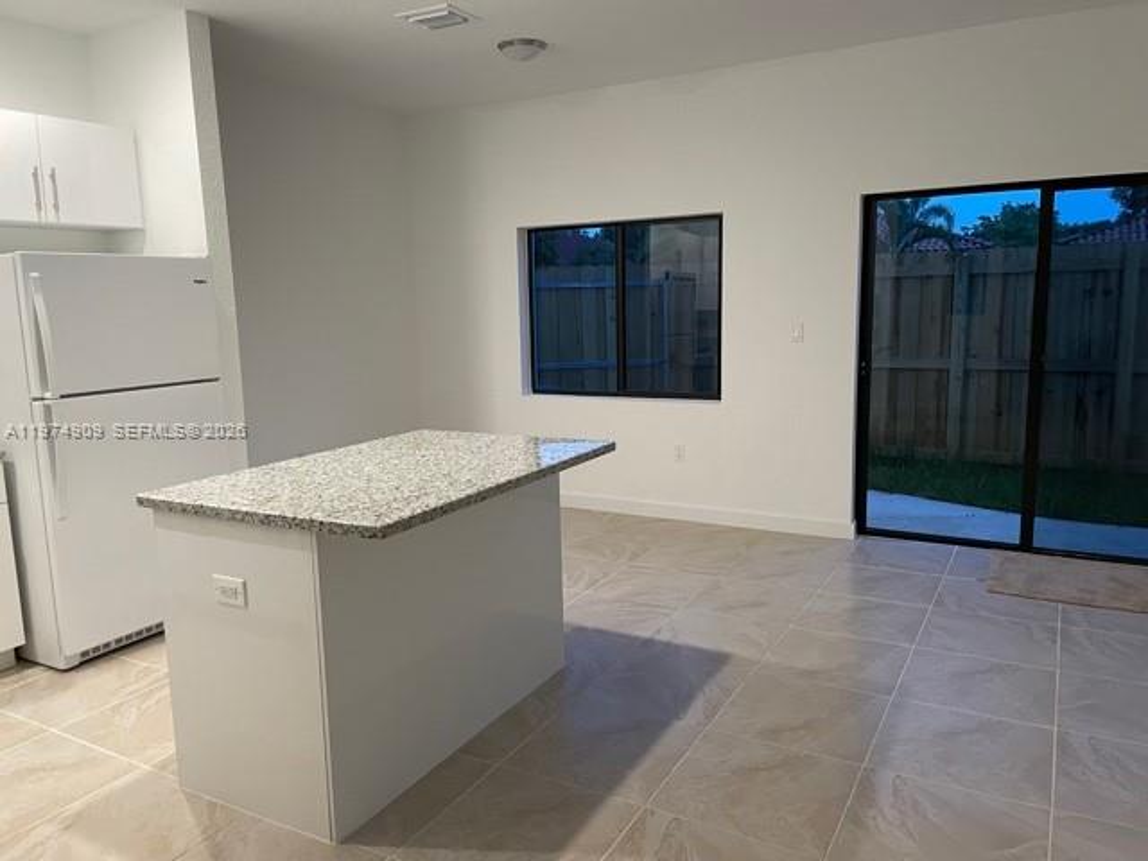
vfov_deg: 53.1
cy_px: 430
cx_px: 574
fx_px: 862
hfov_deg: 67.3
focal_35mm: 26
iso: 200
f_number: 1.6
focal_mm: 4.2
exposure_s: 1/60
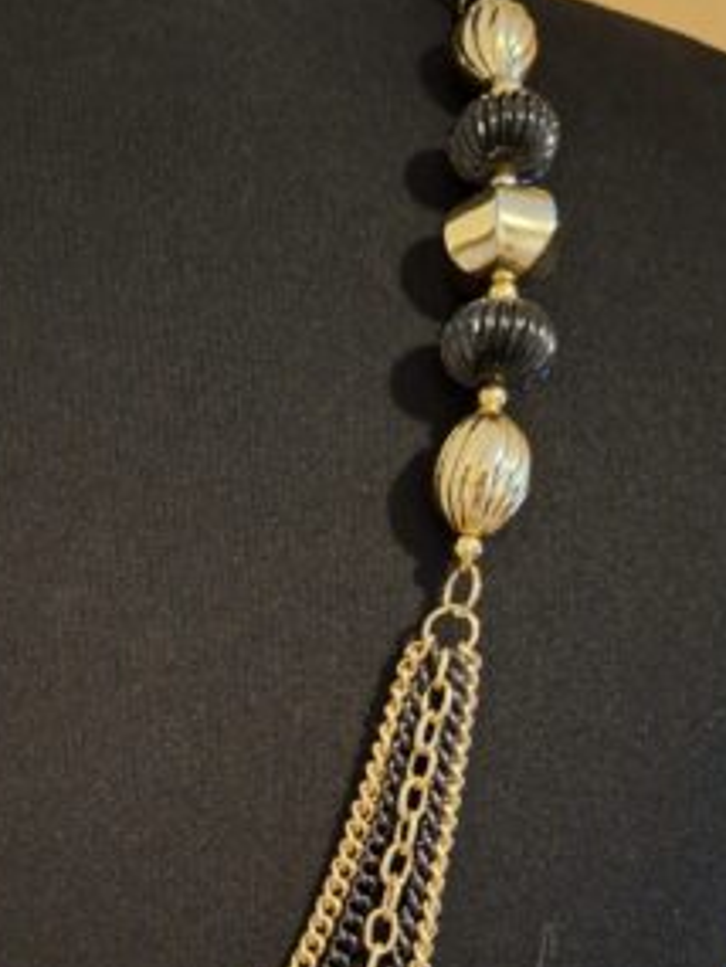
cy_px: 782
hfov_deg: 32.7
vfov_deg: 41.8
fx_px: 1202
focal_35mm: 43
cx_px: 142
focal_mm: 5.54
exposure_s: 1/14
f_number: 1.8
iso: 1250
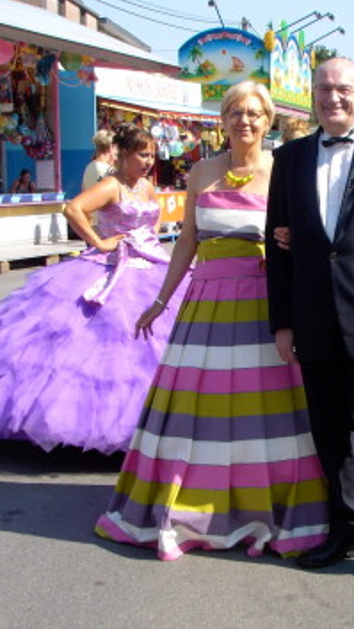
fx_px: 1135
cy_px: 311
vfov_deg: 31.0
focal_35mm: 68
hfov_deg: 17.4
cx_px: 333
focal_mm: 7.1
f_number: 4.5
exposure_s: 1/220
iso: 70
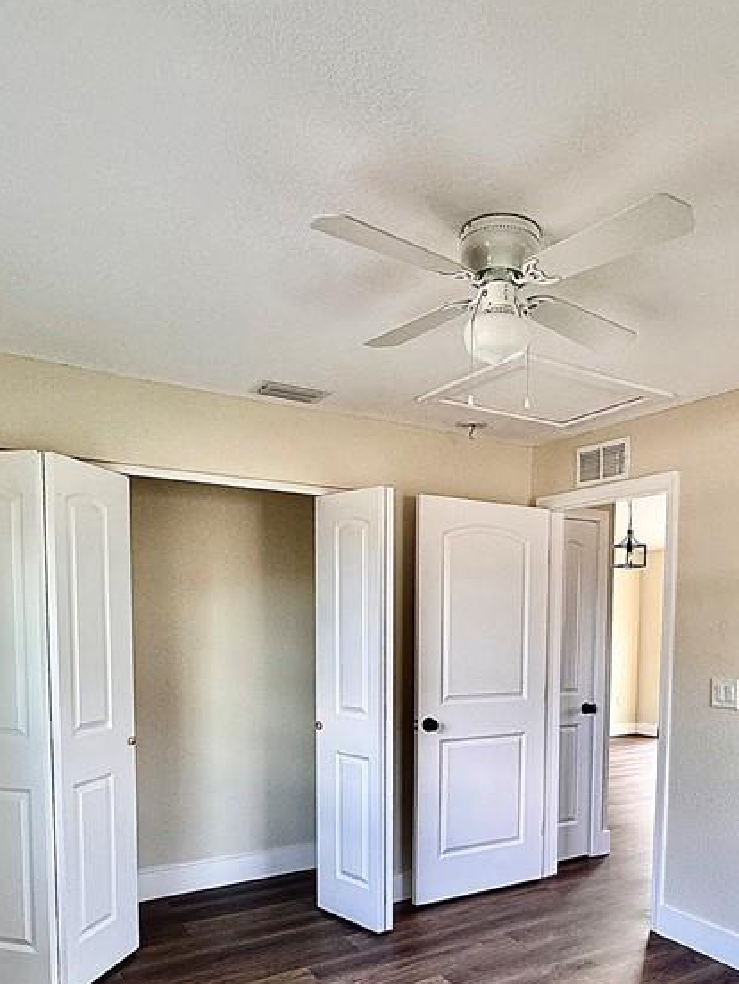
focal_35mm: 26
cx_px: 439
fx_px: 739
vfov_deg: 65.0
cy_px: 679
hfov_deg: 52.8
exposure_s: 1/99
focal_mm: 2.22
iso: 160
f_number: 2.2
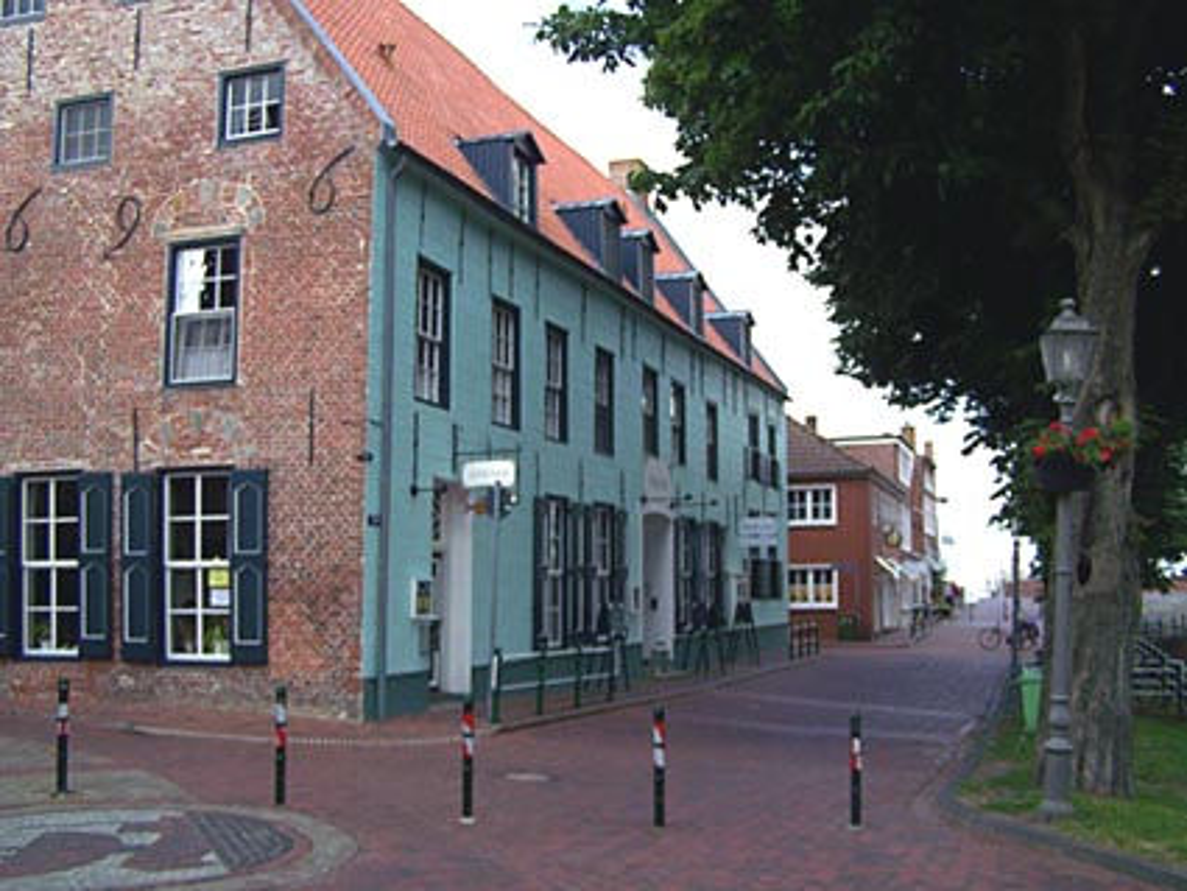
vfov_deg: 37.7
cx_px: 594
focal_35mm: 38
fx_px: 1303
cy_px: 446
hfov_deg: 49.0
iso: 64
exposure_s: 1/400
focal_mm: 6.3
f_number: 2.8
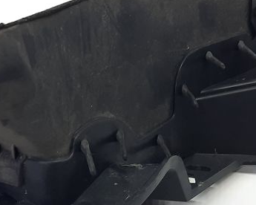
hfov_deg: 22.0
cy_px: 129
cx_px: 33
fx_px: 644
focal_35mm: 85
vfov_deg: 18.0
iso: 80
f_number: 2
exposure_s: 1/50
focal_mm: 4.6
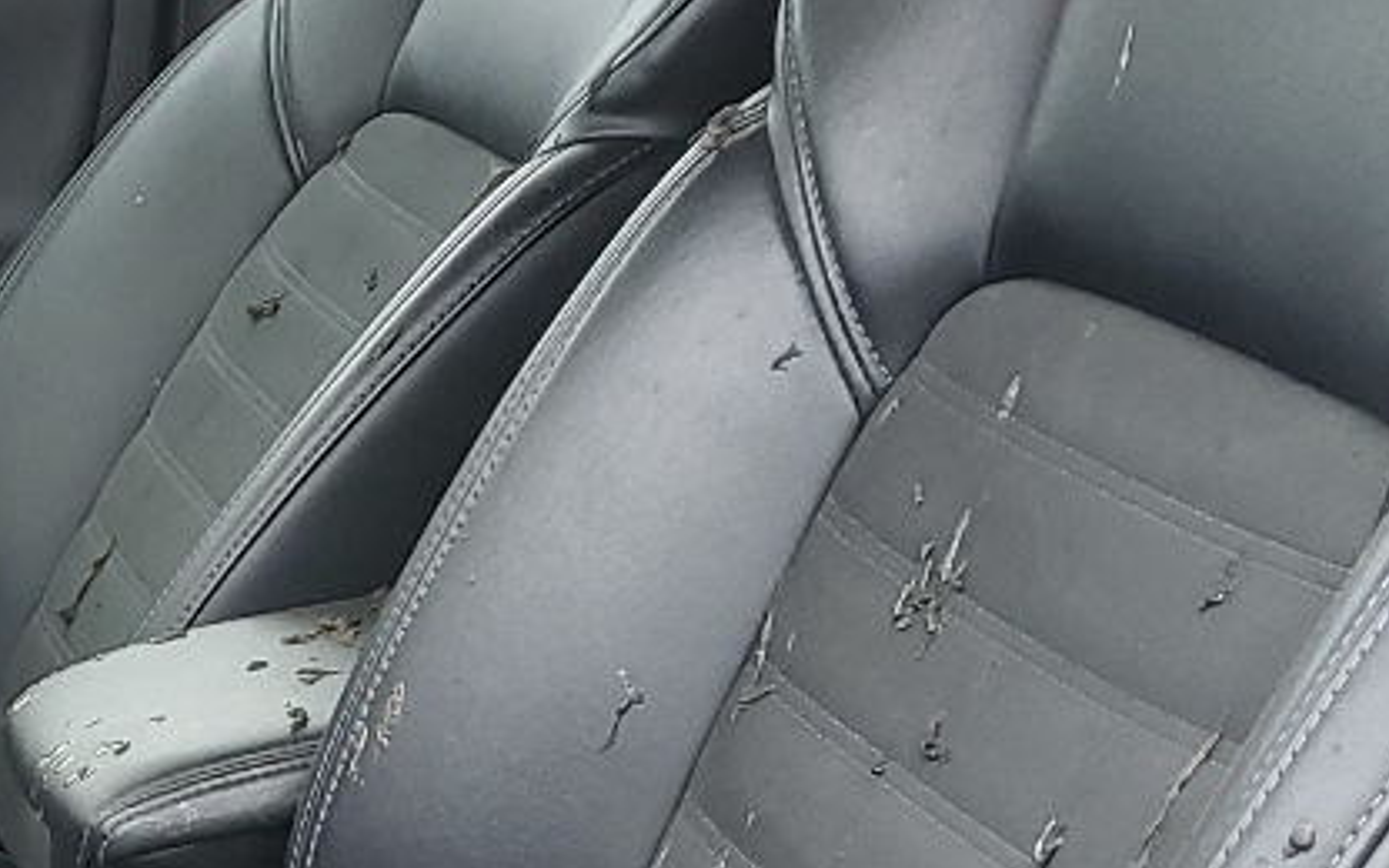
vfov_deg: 12.2
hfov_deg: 18.9
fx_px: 4013
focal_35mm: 106
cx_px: -144
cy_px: 875
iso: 60
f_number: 1.5
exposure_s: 1/60.2
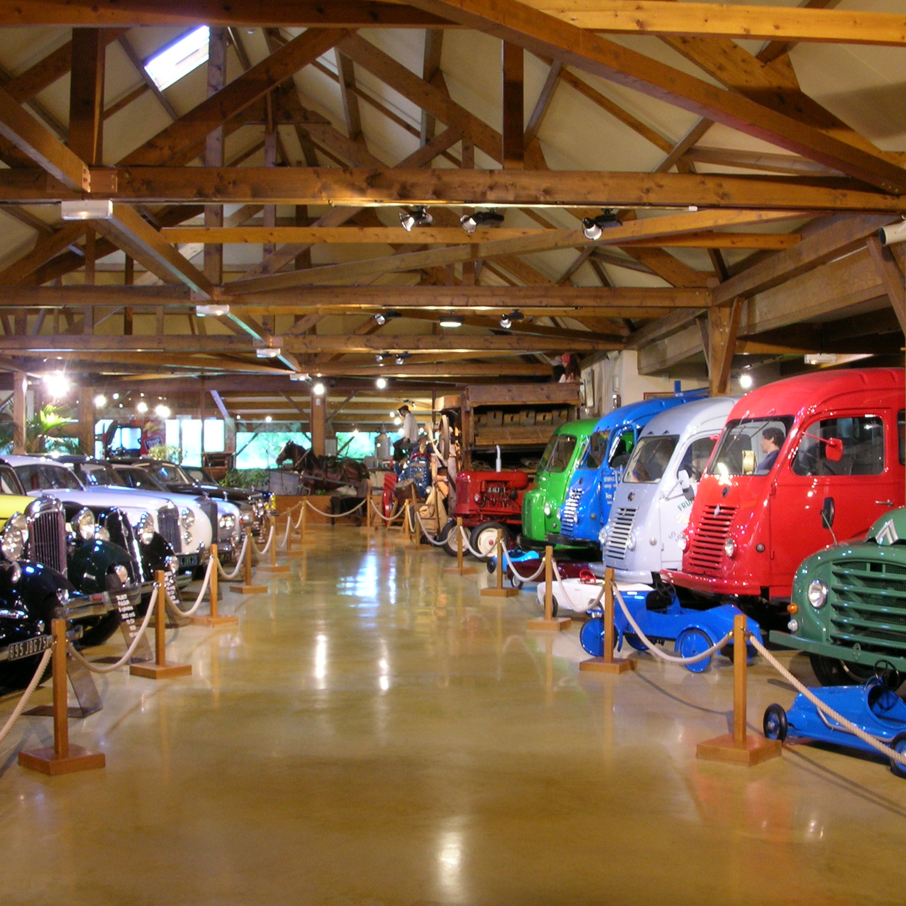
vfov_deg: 38.3
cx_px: 508
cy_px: 476
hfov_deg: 38.3
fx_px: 1303
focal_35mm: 44
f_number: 3
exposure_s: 1/3.9
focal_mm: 5.8
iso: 96
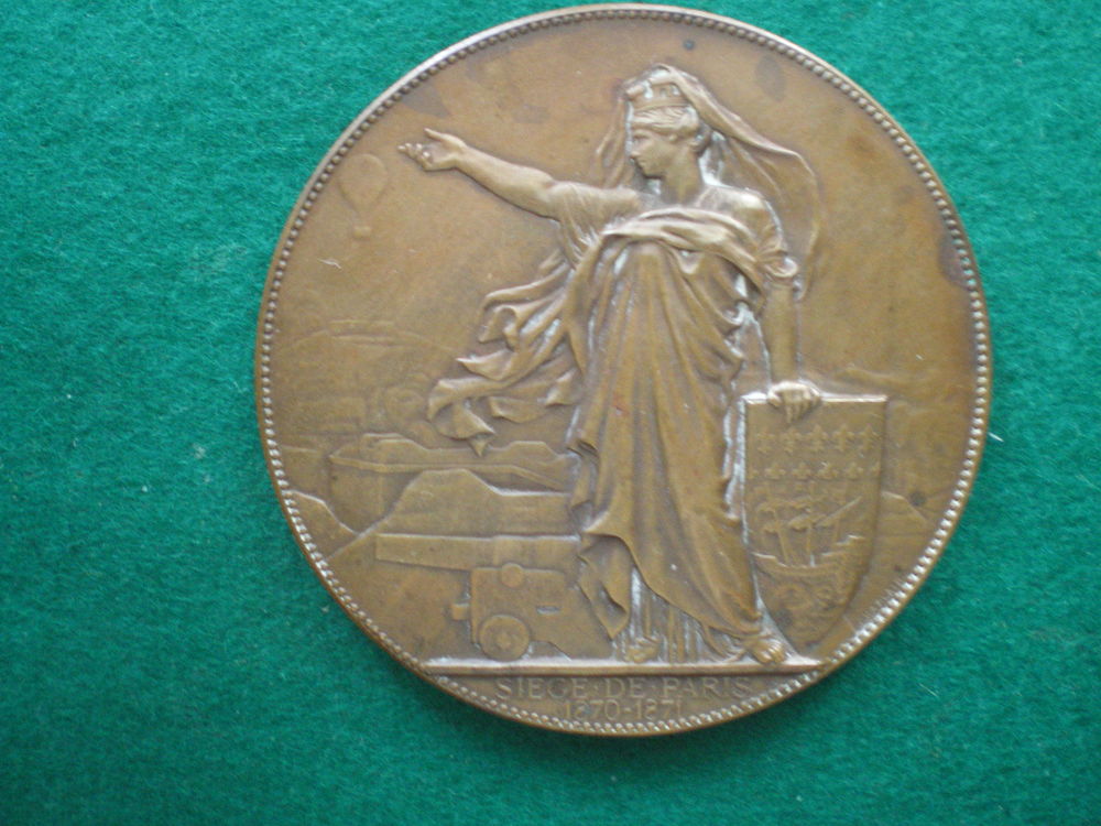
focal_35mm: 38
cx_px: 550
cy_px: 413
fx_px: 1209
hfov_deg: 49.0
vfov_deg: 37.7
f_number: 3.1
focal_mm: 6.3
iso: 400
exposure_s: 1/10
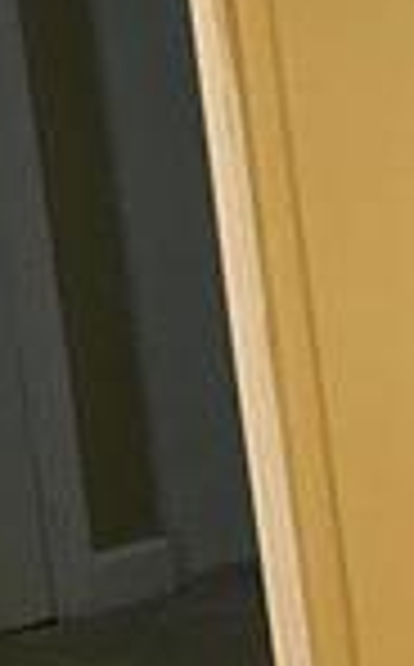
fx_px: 4495
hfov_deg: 3.9
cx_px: 2866
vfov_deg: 8.4
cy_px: 4
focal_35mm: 248
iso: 160
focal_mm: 6.76
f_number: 1.78
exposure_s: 1/60
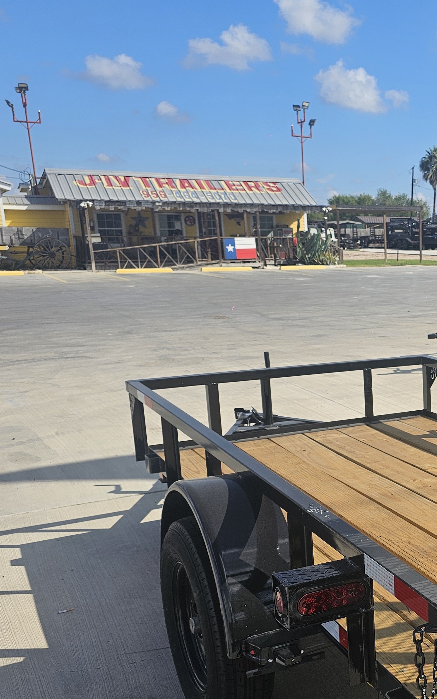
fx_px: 838
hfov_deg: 26.2
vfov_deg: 45.0
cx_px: 517
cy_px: 426
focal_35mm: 44
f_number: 1.7
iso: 10
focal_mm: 6.3
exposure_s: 1/955
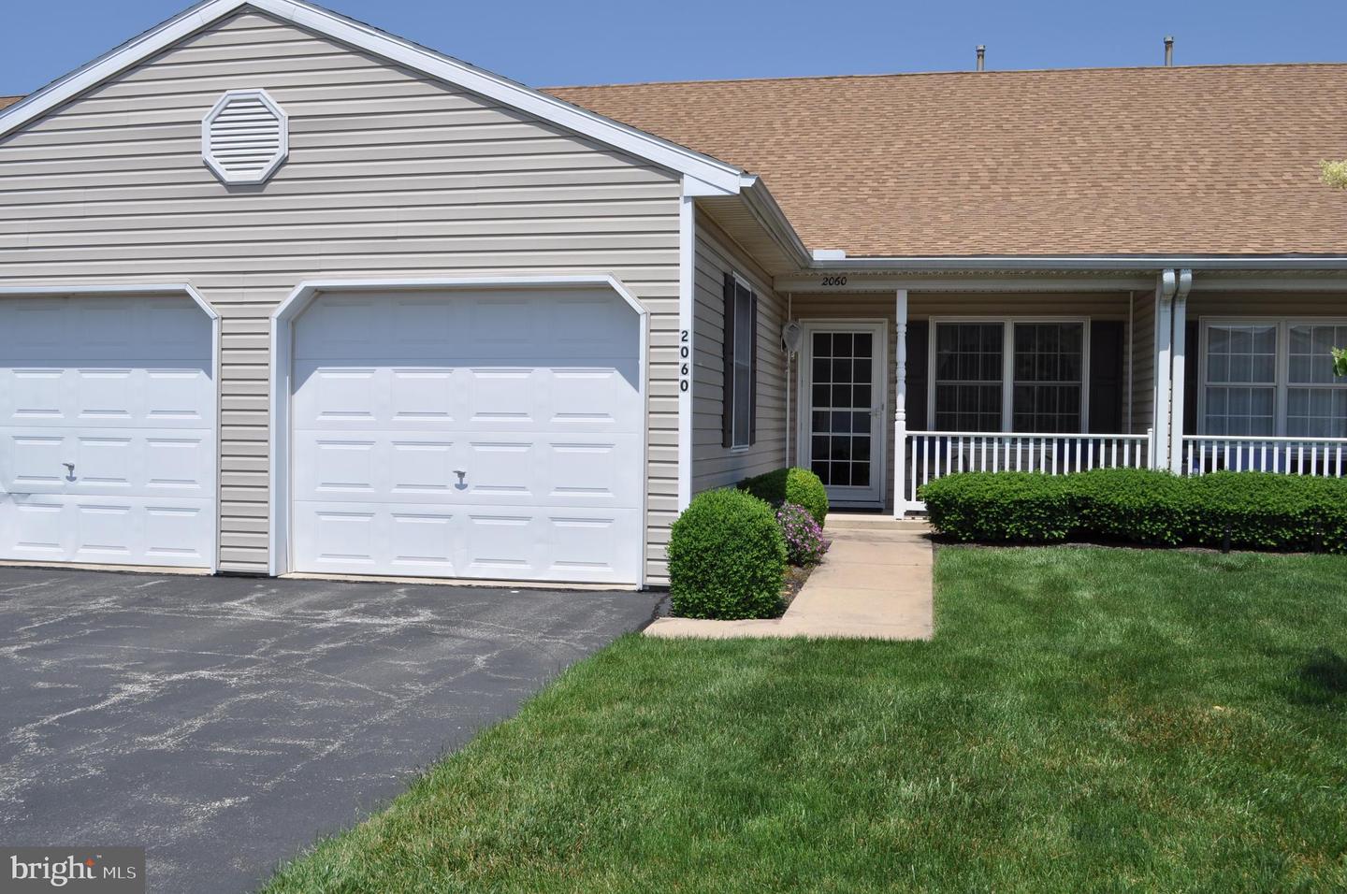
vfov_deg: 39.9
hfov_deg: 57.3
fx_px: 1233
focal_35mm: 33
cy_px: 447
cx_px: 674
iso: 200
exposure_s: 1/400
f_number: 10
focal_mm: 22
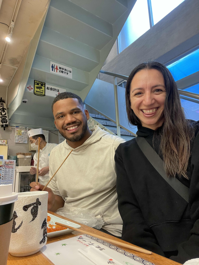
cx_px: 100
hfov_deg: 58.9
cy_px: 132
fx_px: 176
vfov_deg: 73.9
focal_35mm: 23
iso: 250
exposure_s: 1/50
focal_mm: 2.71
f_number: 2.2
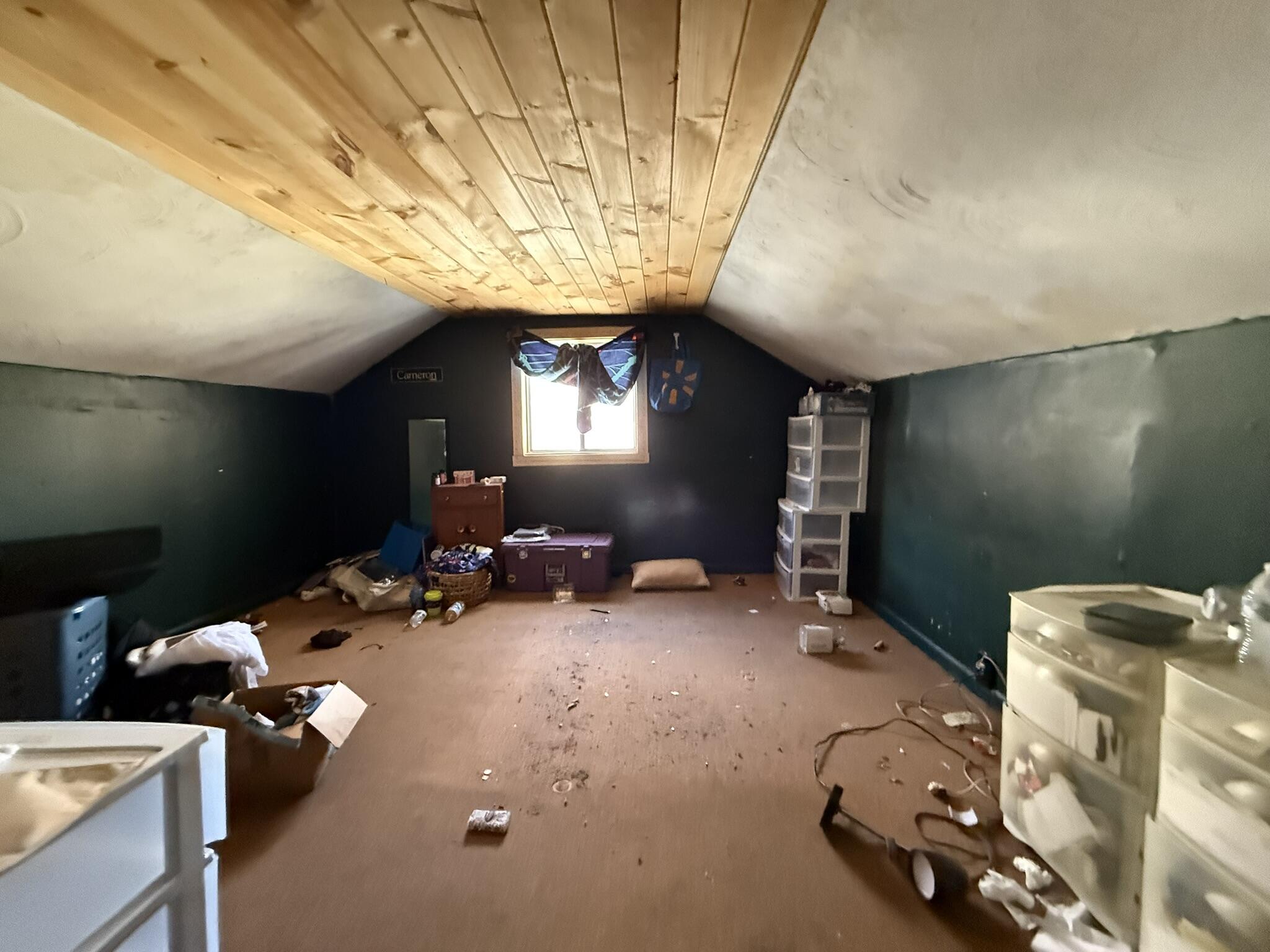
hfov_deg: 102.1
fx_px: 514
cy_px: 476
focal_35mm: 14
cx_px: 635
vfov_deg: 85.7
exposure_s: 1/60
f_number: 2.2
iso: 1000
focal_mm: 2.22
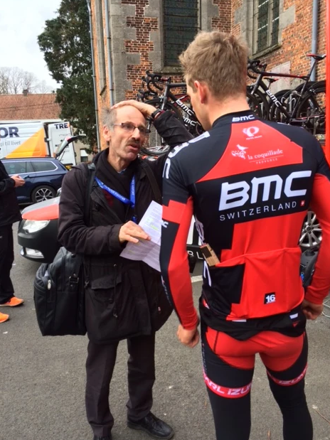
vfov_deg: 60.0
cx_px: 169
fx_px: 381
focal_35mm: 30
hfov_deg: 46.8
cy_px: 223
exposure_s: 1/100
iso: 40
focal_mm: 4.15
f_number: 2.2
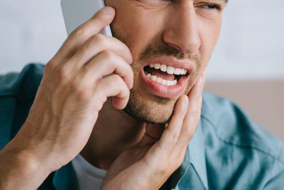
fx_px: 2399
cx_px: 170
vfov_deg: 4.5
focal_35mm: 304
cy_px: 79
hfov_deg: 6.8
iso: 500
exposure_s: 1/400
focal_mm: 200
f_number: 3.2
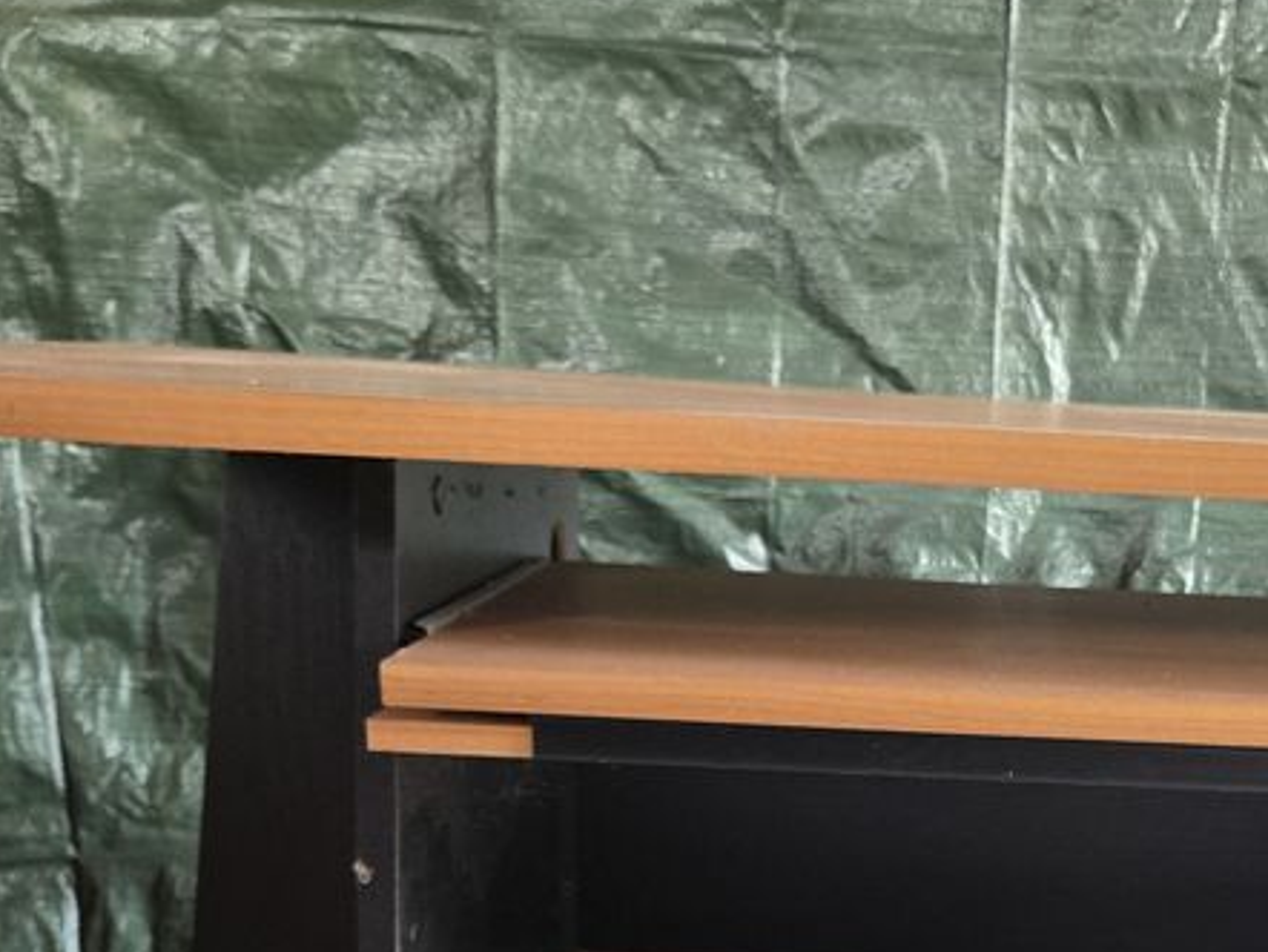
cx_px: 1013
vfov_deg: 26.3
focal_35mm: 52
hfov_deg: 35.6
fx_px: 1906
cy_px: 989
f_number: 1.8
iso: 320
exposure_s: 1/100
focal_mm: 5.4
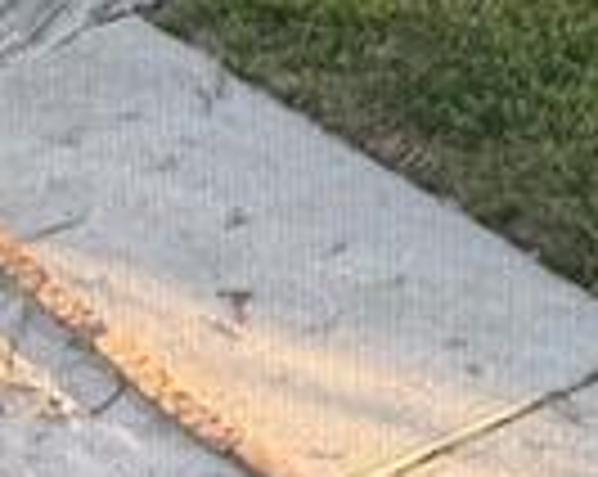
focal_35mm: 181
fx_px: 3199
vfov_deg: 8.5
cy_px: 351
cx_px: -108
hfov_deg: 10.5
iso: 80
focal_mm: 6.76
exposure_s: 1/351
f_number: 1.78
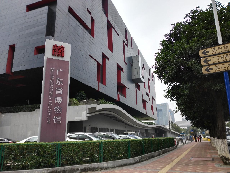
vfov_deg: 49.7
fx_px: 186
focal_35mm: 28
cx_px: 115
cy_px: 86
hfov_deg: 63.4
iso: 64
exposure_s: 1/310
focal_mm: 2.96
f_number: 2
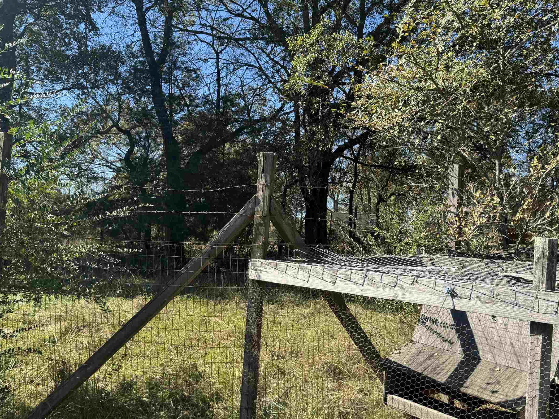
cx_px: 278
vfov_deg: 40.7
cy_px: 207
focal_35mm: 35
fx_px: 565
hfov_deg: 52.6
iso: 80
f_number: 1.78
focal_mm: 6.76
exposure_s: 1/1524
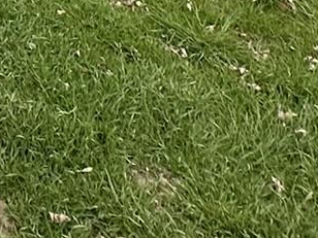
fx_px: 854
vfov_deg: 10.3
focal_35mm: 93
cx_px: -291
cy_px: -515
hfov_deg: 16.7
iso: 40
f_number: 2.2
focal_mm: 2.22
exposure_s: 1/424
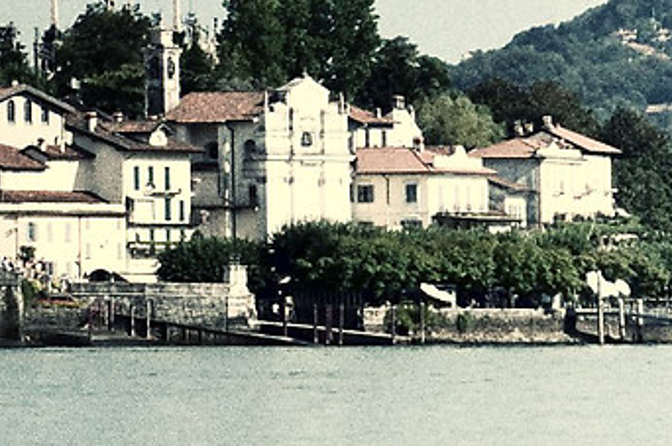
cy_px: -279
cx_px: -929
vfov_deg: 3.4
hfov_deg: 5.0
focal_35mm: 400
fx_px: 7456
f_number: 7.1
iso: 100
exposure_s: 1/640
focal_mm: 38
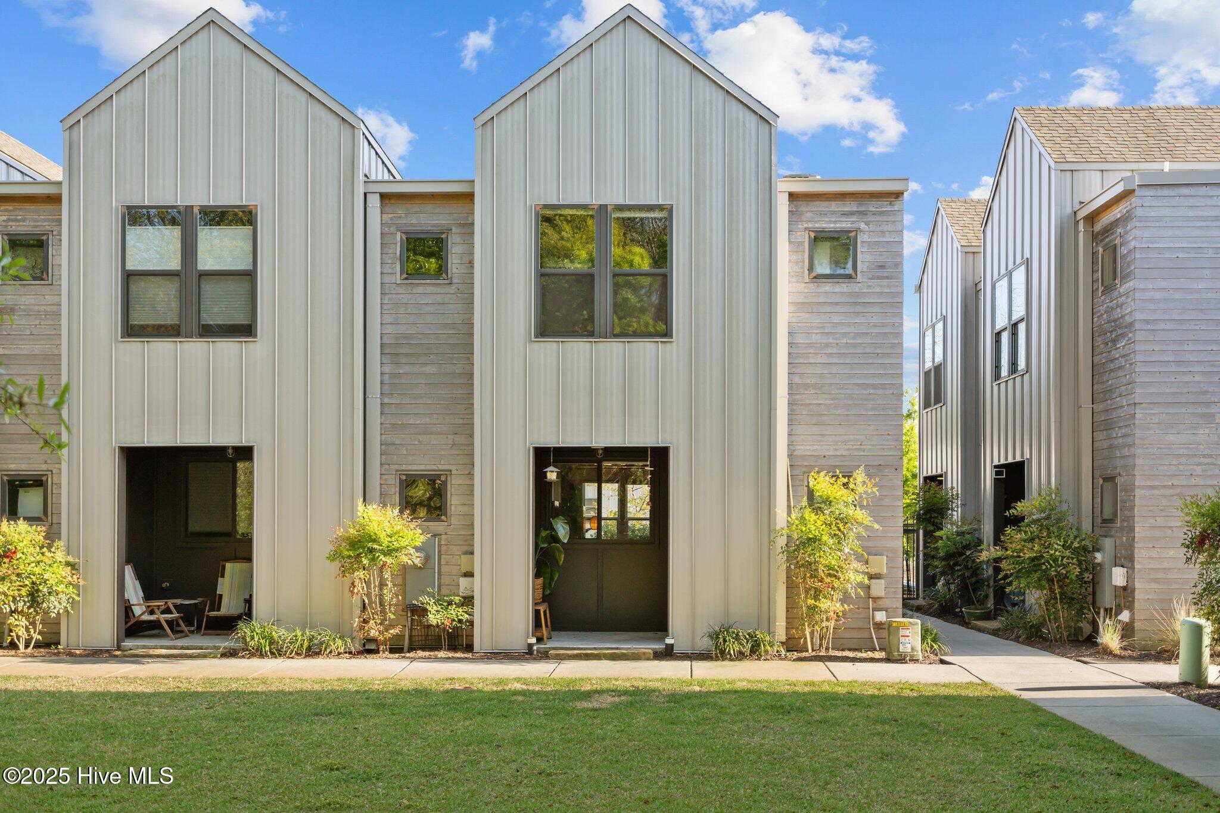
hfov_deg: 54.4
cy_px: 406
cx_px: 610
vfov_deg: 37.8
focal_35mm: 35
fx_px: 1186
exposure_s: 1/640
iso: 320
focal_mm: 35
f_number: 4
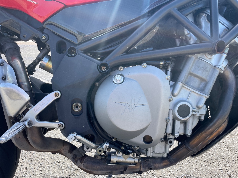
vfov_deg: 53.1
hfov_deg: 67.3
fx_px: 179
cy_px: 89
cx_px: 119
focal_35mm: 26
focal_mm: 4.2
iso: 32
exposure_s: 1/673
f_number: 1.6
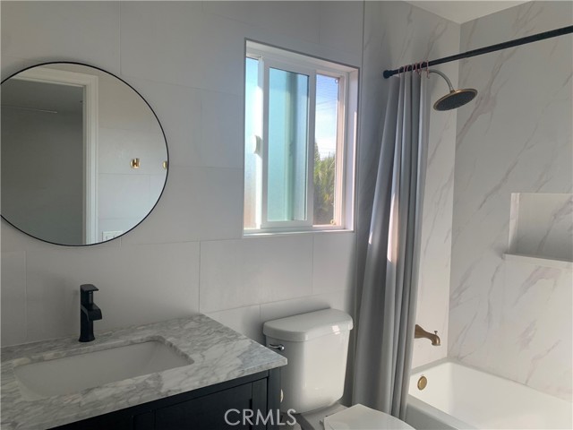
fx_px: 430
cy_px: 215
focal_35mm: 26
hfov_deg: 67.3
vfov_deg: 53.1
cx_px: 286
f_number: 1.8
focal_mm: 4.25
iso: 25
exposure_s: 1/160
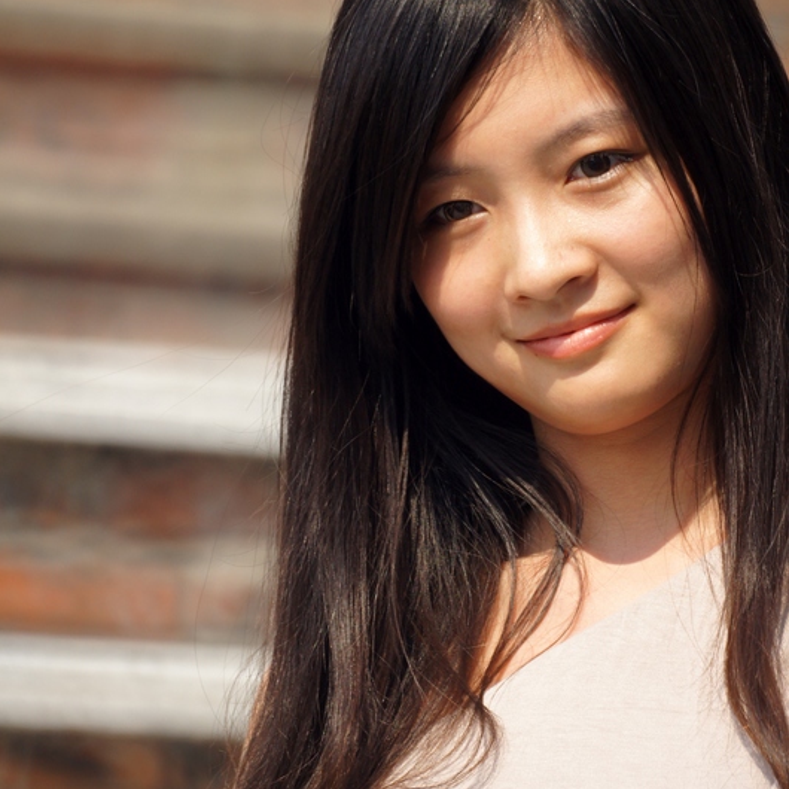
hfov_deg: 1.8
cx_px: 394
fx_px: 24807
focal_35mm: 962
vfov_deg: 1.8
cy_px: 344
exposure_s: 1/500
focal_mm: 500
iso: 400
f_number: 8
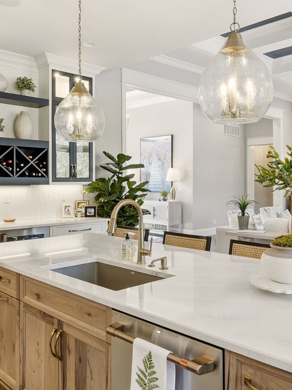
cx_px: 167
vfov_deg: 53.9
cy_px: 189
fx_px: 382
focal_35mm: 34
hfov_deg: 41.7
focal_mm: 10
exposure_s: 1/320
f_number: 9
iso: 400
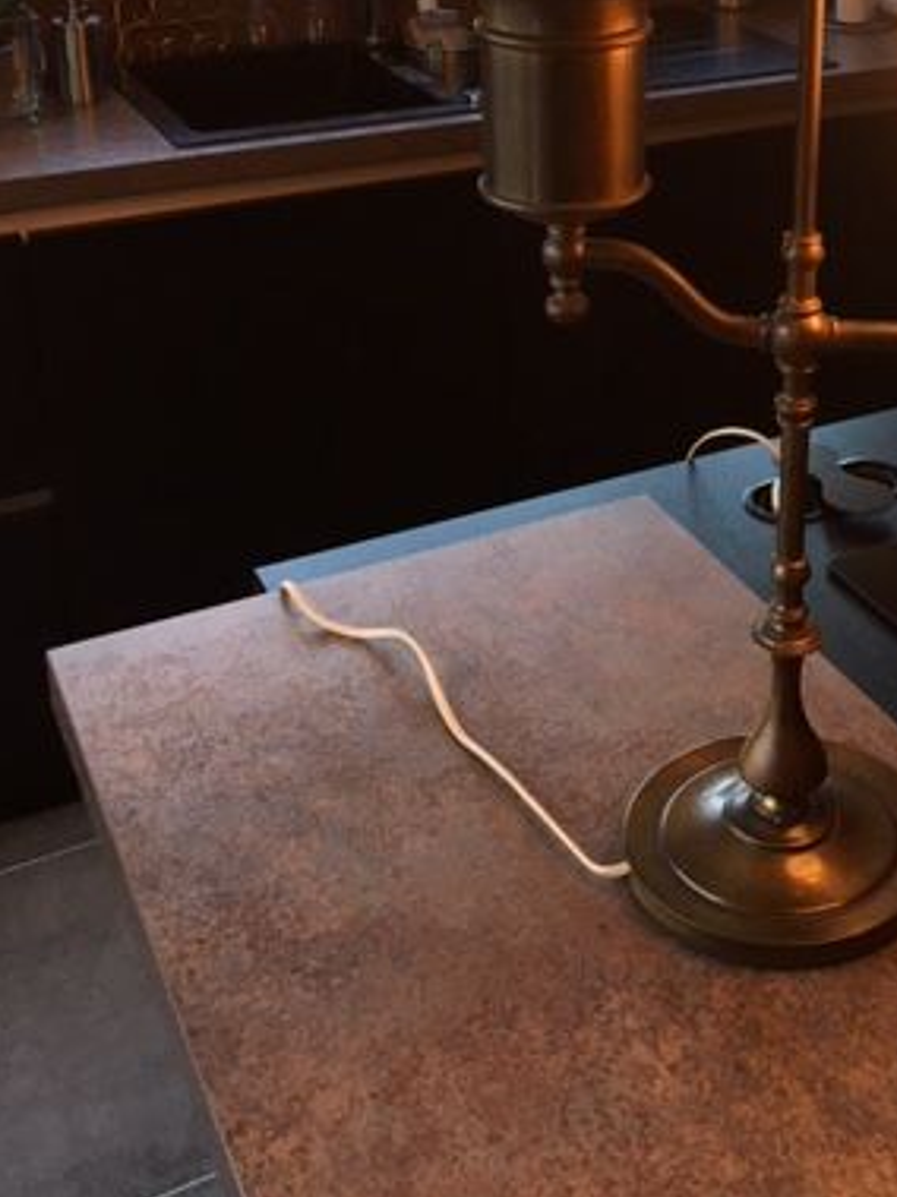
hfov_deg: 28.9
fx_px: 1694
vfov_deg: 37.2
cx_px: 745
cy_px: 196
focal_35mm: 49
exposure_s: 1/33
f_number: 2.2
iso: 25
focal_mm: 4.15
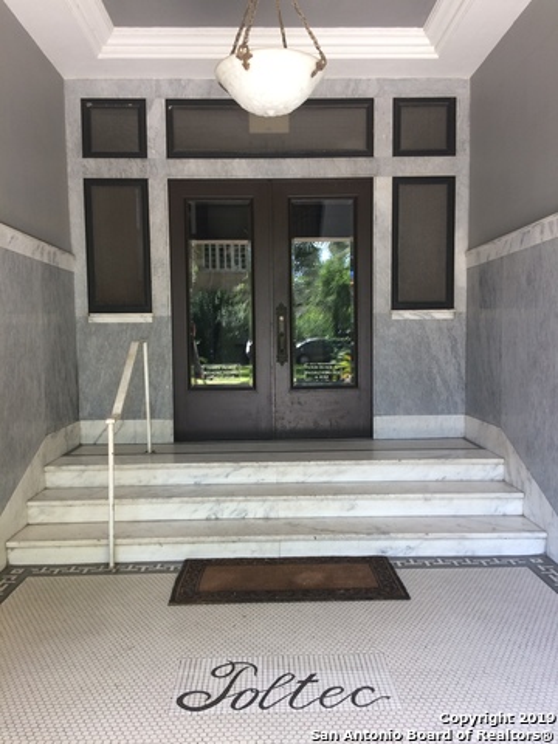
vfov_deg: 61.7
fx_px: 623
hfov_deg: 48.2
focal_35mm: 29
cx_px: 279
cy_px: 372
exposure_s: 1/40
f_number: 2.2
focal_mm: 4.15
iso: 32
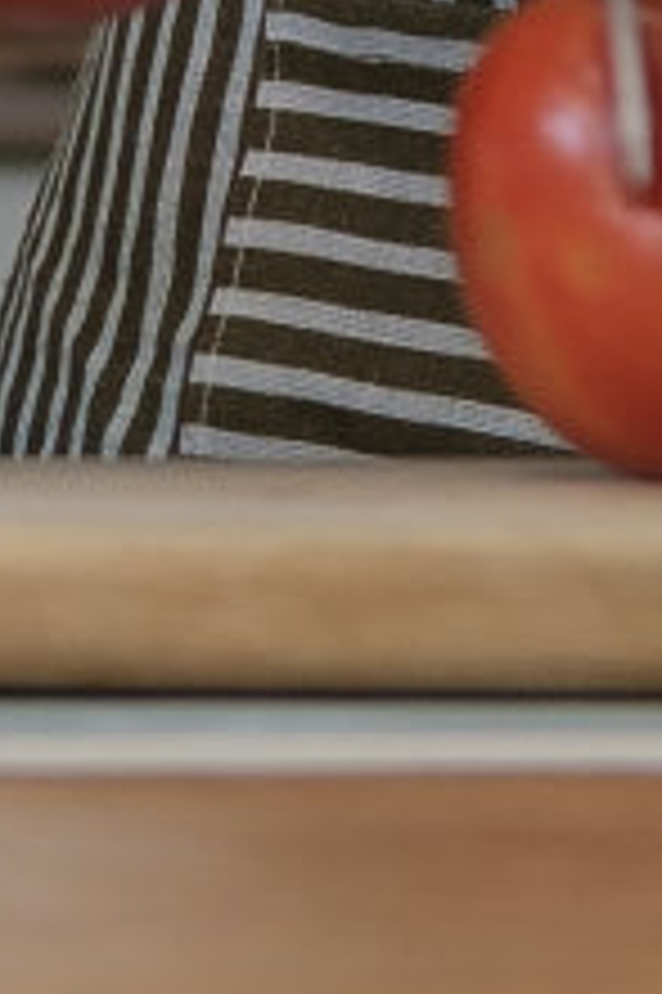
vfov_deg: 5.1
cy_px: -2100
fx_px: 10608
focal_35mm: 384
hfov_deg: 3.6
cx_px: -142
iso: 320
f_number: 2
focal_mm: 35
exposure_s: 1/750
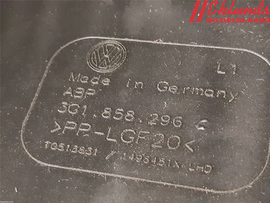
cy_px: 102
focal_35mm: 26
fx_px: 203
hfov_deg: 67.3
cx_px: 135
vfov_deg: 53.1
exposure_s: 1/17
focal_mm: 3.93
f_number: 1.7
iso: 640
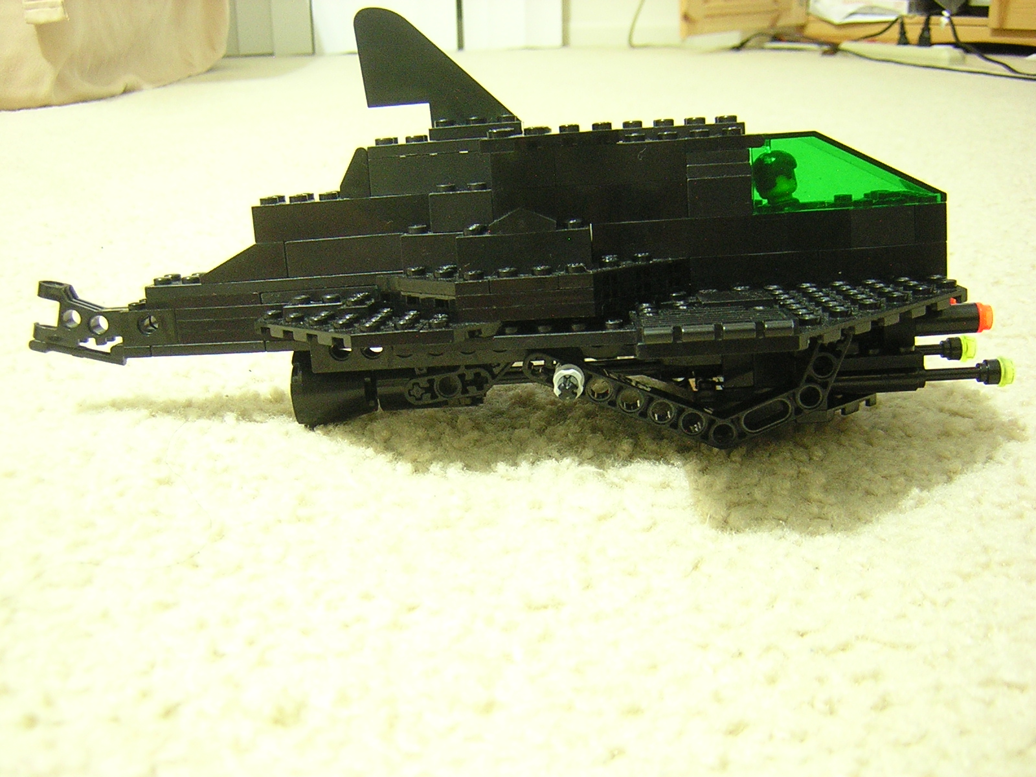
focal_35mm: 36
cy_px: 388
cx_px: 518
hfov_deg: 51.4
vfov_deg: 39.7
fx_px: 1077
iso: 400
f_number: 2.6
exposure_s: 1/1.1
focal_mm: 4.7
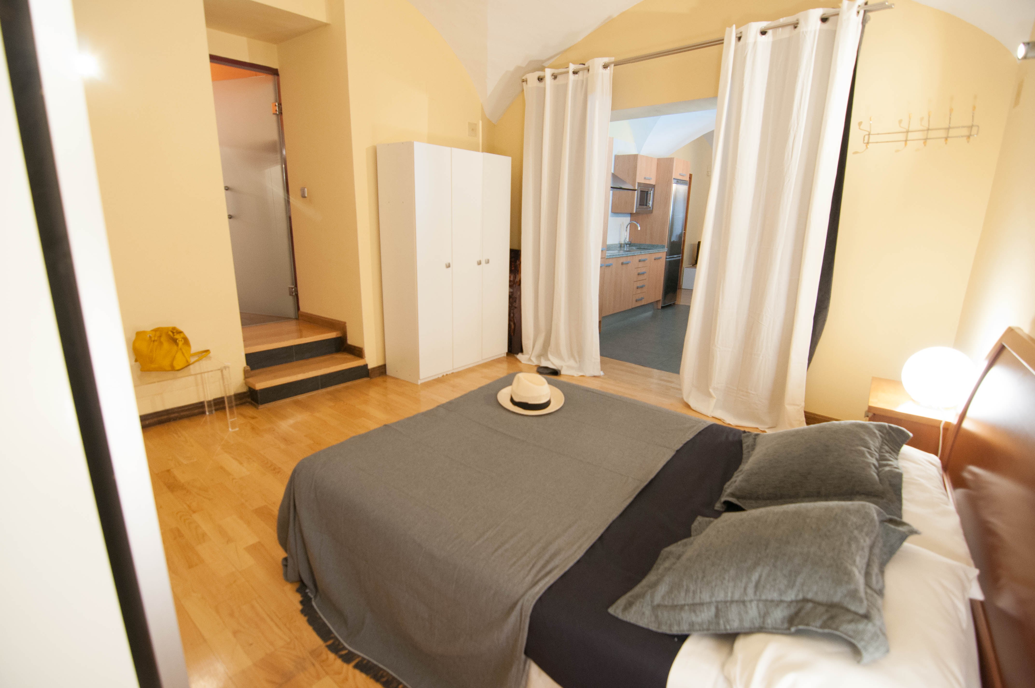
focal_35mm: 16
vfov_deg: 71.9
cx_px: 518
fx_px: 474
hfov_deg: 95.0
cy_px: 344
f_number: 3.5
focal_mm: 11
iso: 1000
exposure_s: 1/25
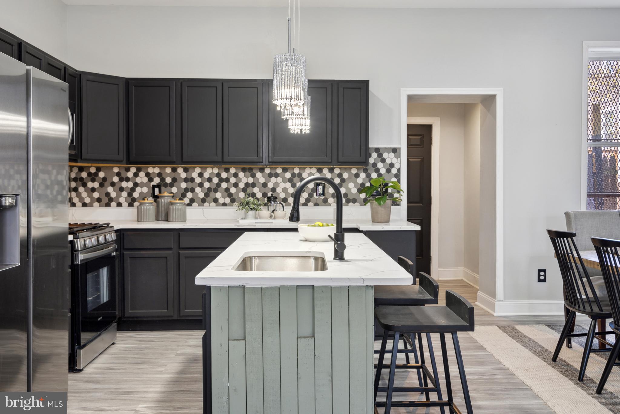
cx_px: 310
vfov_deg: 40.0
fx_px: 569
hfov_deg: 57.2
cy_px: 207
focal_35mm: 33
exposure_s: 1/6
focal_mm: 33
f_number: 8
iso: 320
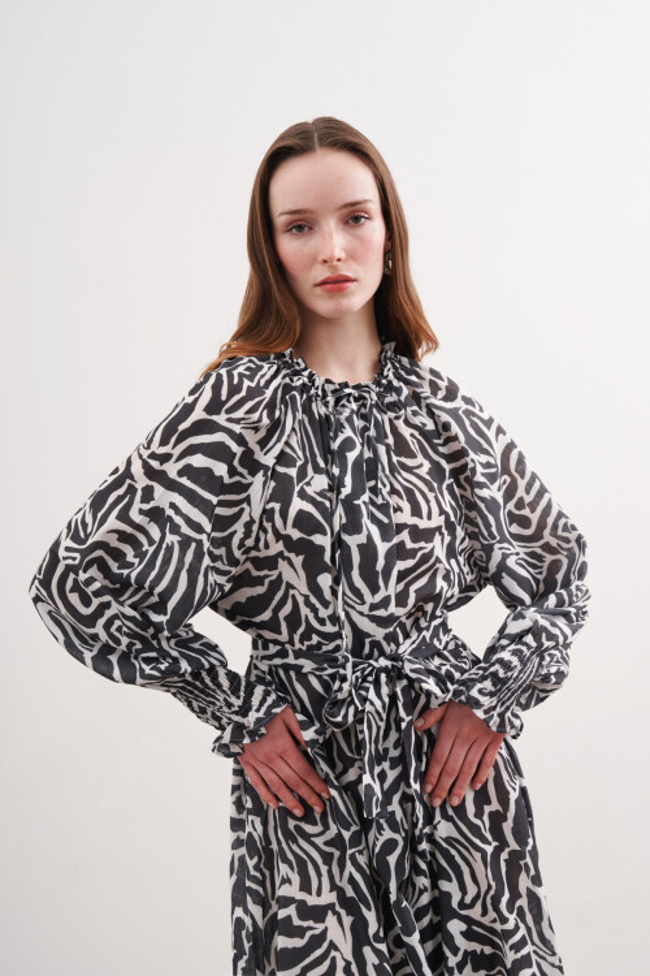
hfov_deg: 22.3
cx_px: 325
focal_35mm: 61
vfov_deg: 32.9
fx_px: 1652
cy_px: 488
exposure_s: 1/160
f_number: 11
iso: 400
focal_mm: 61
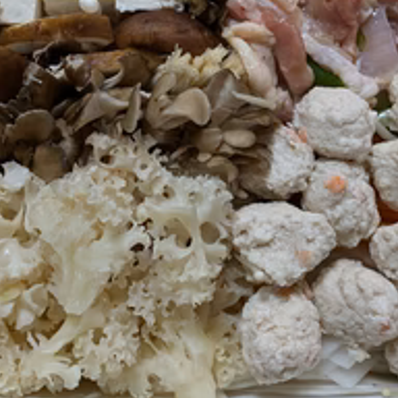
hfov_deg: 35.8
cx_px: 91
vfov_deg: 36.4
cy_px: 131
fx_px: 598
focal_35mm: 46
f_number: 1.89
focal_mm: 5.43
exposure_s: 1/30
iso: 76
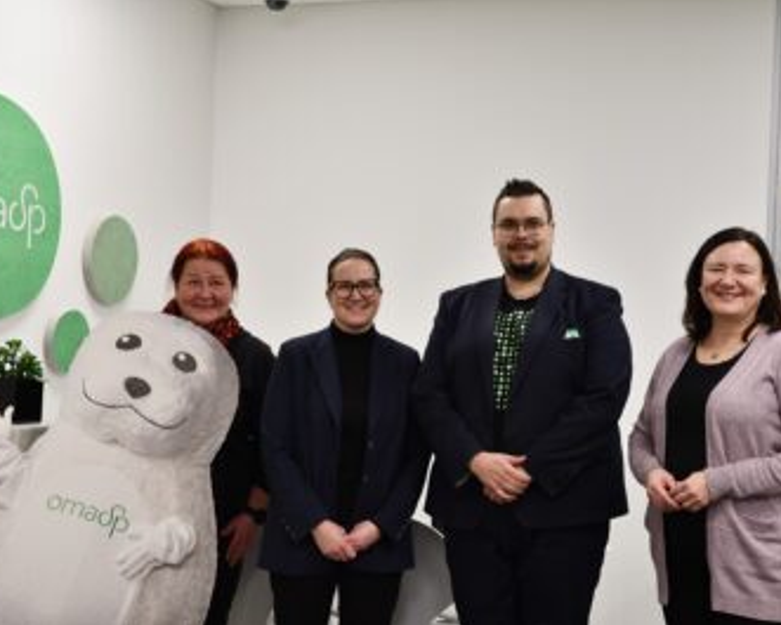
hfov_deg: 31.9
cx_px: 399
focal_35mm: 59
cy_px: 312
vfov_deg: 25.8
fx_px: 1364
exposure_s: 1/100
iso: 640
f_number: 5
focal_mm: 35
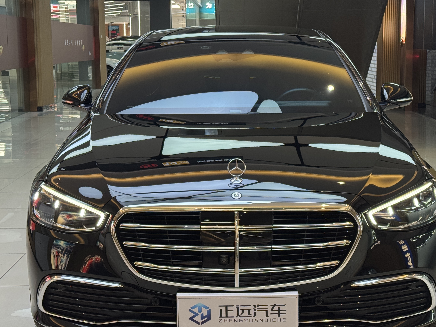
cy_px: 150
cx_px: 231
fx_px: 907
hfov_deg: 27.0
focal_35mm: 72
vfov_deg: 20.4
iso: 160
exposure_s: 1/102
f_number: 1.78
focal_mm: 6.76
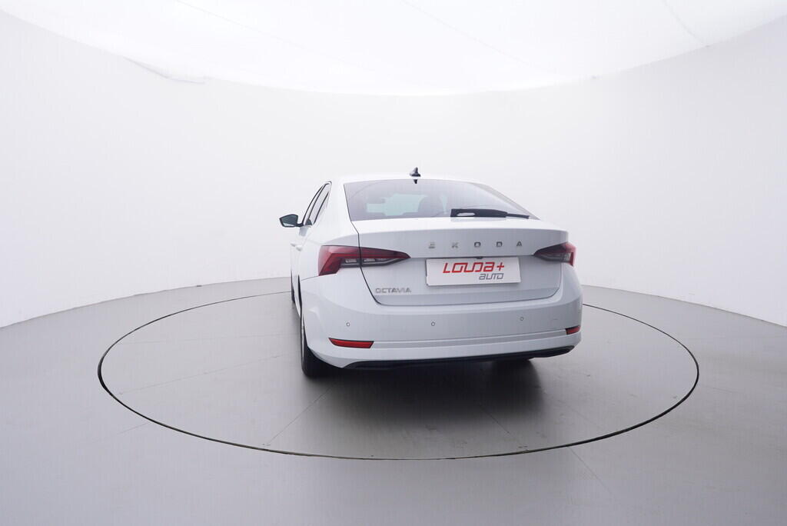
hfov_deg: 77.3
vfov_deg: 56.2
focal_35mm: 22
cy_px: 263
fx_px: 492
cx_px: 394
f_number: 5
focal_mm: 15
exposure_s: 1/80
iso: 200
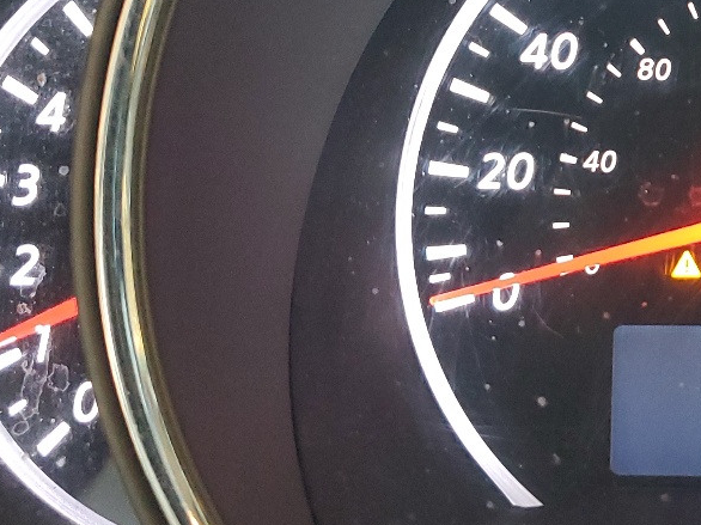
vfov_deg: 20.5
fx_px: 1437
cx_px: 821
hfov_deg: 25.0
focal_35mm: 71
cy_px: 129
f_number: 1.5
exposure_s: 1/30
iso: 299
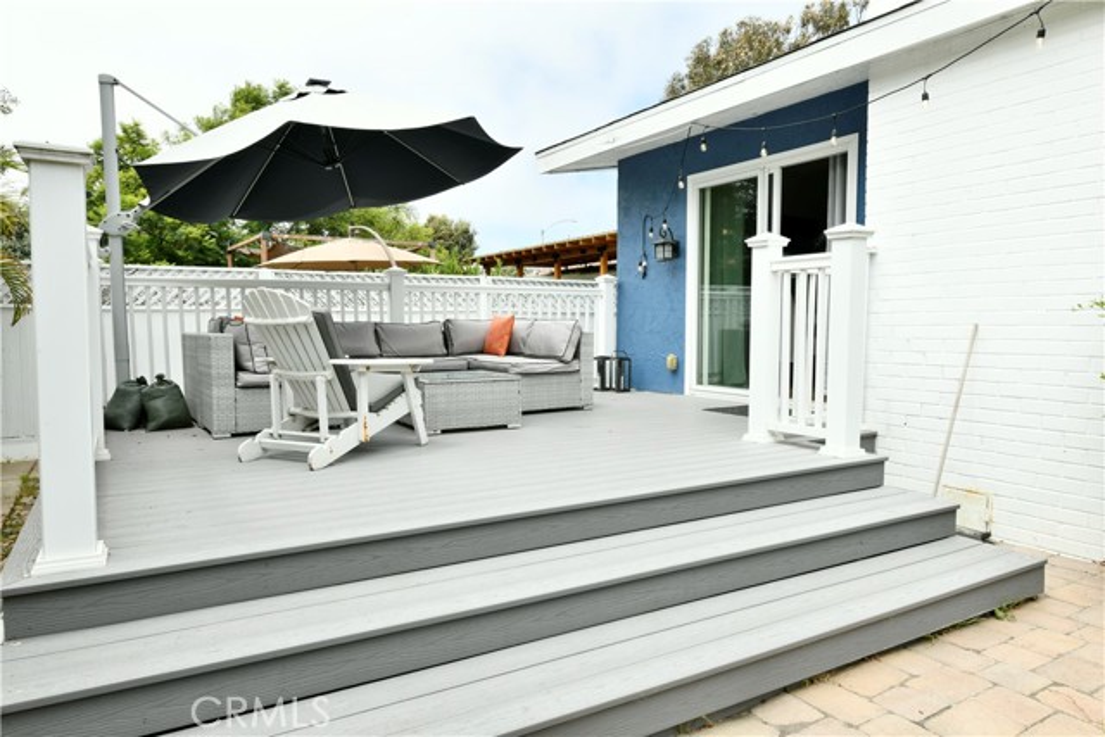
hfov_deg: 73.7
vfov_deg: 53.2
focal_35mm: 24
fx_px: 737
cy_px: 368
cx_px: 552
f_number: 16
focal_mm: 24
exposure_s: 1/25
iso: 100
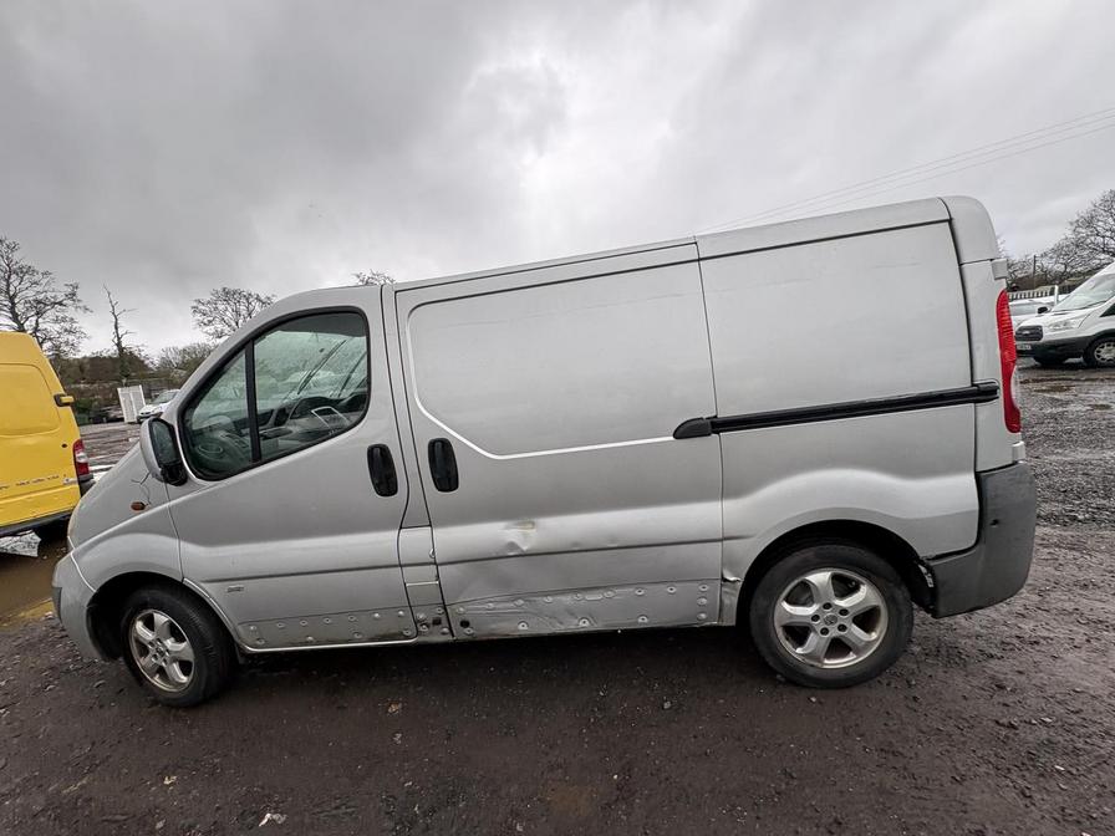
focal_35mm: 14
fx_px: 451
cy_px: 418
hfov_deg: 102.1
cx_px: 558
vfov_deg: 85.7
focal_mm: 2.22
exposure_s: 1/105
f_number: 2.2
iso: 40
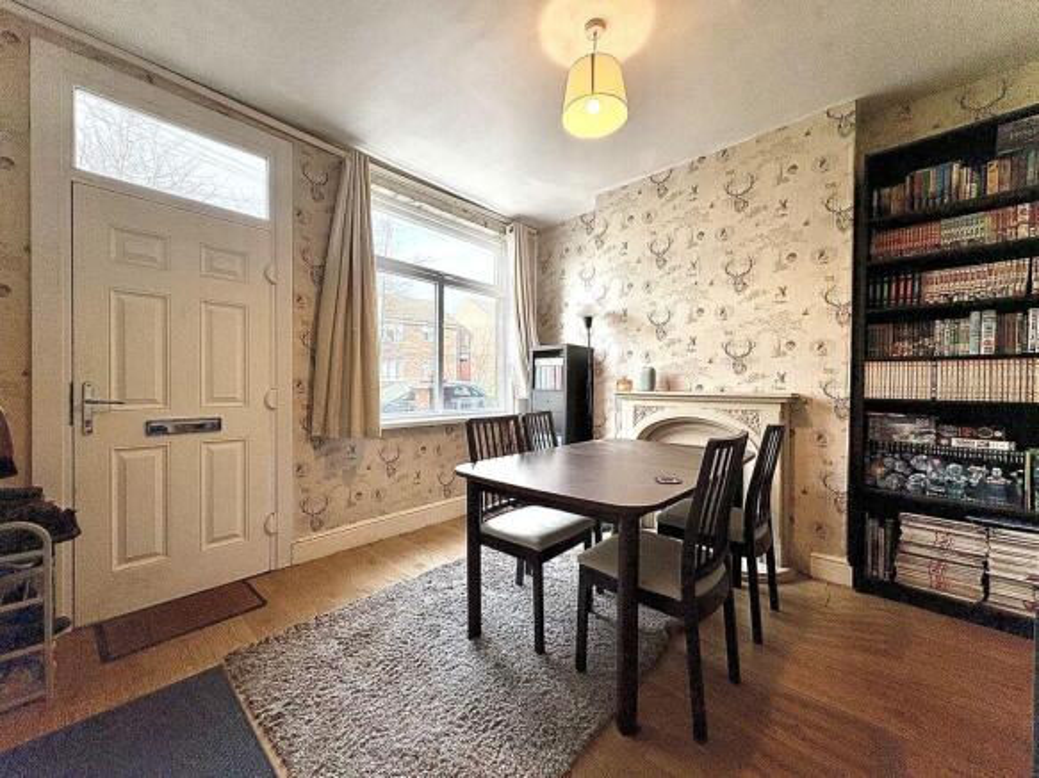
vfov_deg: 85.7
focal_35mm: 14
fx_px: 420
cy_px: 389
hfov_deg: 102.1
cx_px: 520
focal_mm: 2.22
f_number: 2.2
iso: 125
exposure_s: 1/108
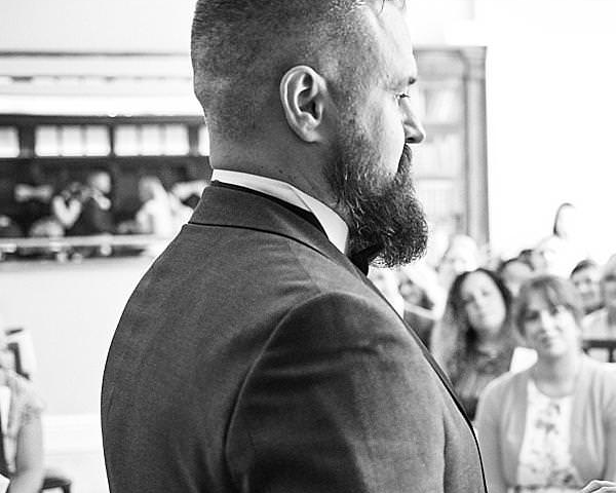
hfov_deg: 22.7
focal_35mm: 83
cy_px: 336
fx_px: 1513
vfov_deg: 18.4
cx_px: 497
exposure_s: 1/320
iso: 6400
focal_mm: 35
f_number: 2.8
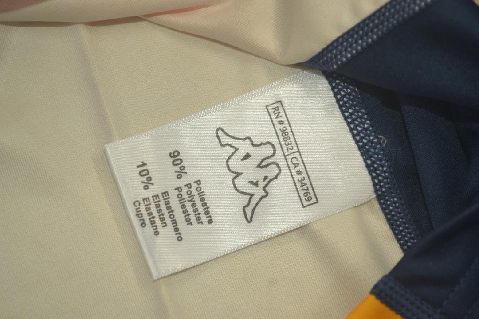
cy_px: 160
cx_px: 240
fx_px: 1038
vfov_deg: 17.5
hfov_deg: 26.0
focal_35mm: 78
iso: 200
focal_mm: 52
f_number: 5.6
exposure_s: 1/80
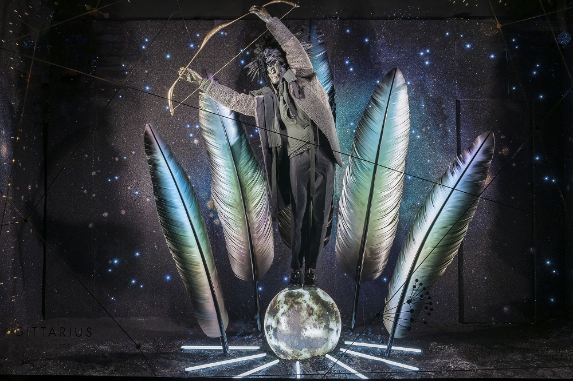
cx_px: 286
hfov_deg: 60.3
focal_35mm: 31
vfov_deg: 42.3
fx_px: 493
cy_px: 190
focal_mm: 31
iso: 160
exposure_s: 1
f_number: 11
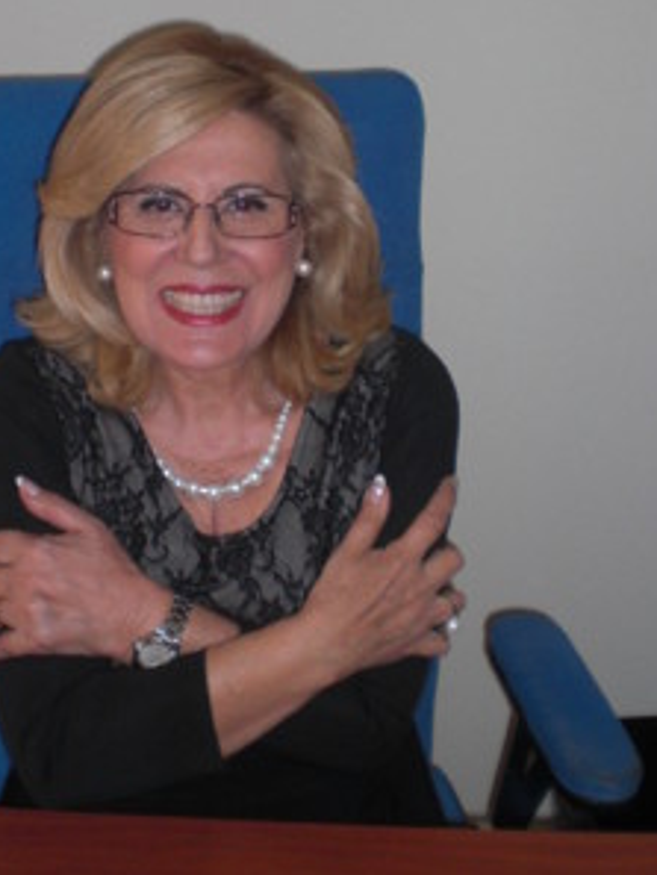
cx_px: 231
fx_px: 1618
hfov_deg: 22.9
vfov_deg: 29.8
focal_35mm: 64
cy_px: 233
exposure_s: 1/60
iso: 100
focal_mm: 6.3
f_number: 3.1
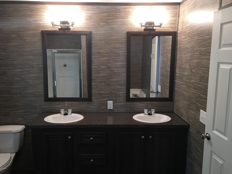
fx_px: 194
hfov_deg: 61.7
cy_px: 87
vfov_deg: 48.2
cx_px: 116
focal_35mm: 29
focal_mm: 4.15
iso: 40
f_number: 2.2
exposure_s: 1/15
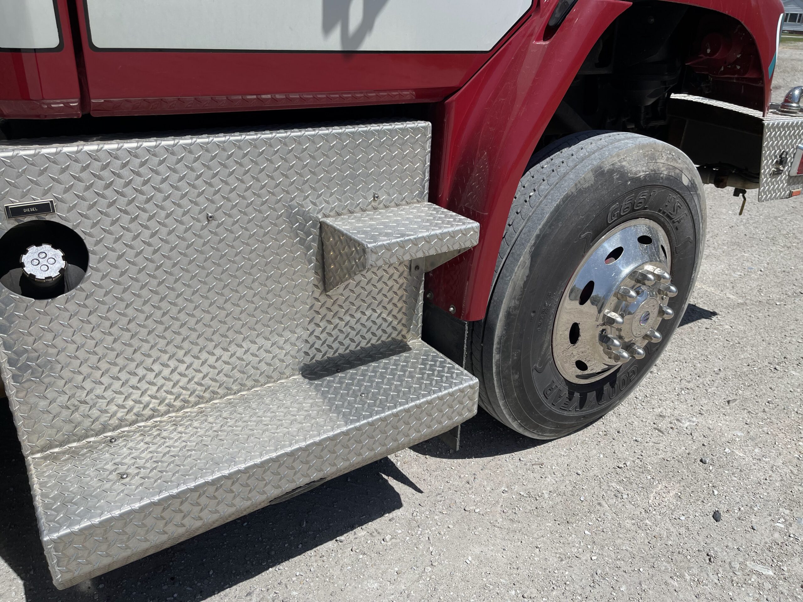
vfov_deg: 53.1
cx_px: 402
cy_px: 301
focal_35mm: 26
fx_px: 603
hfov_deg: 67.3
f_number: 1.6
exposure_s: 1/5618
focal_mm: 5.1
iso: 32
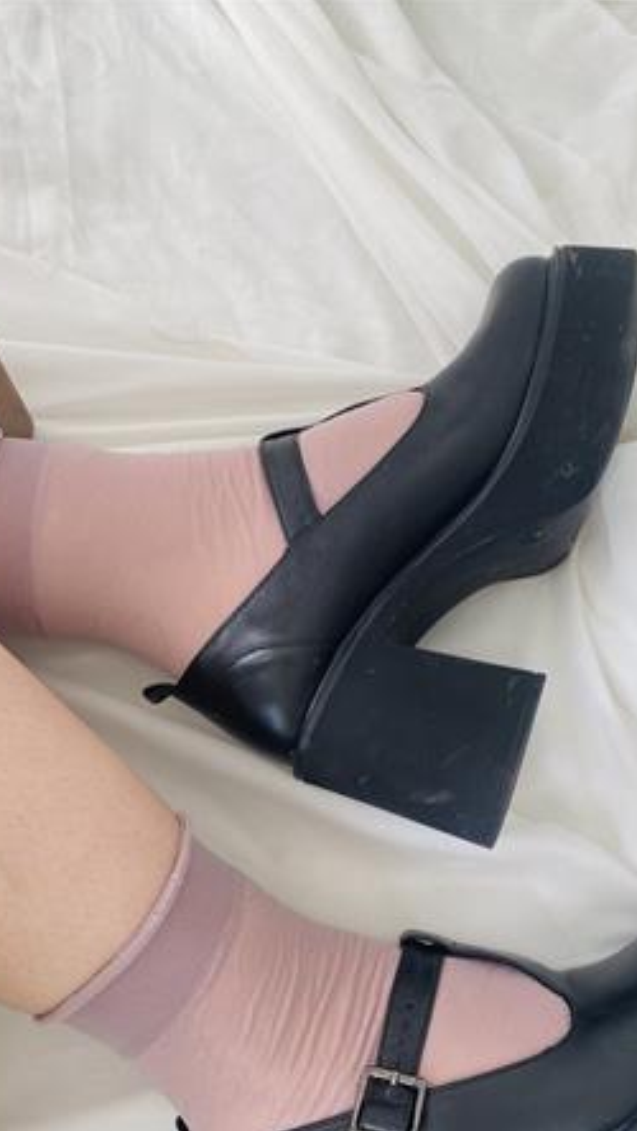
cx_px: 395
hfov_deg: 34.5
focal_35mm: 34
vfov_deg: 57.6
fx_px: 1020
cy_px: 674
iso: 32
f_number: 1.8
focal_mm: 4.25
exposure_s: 1/146
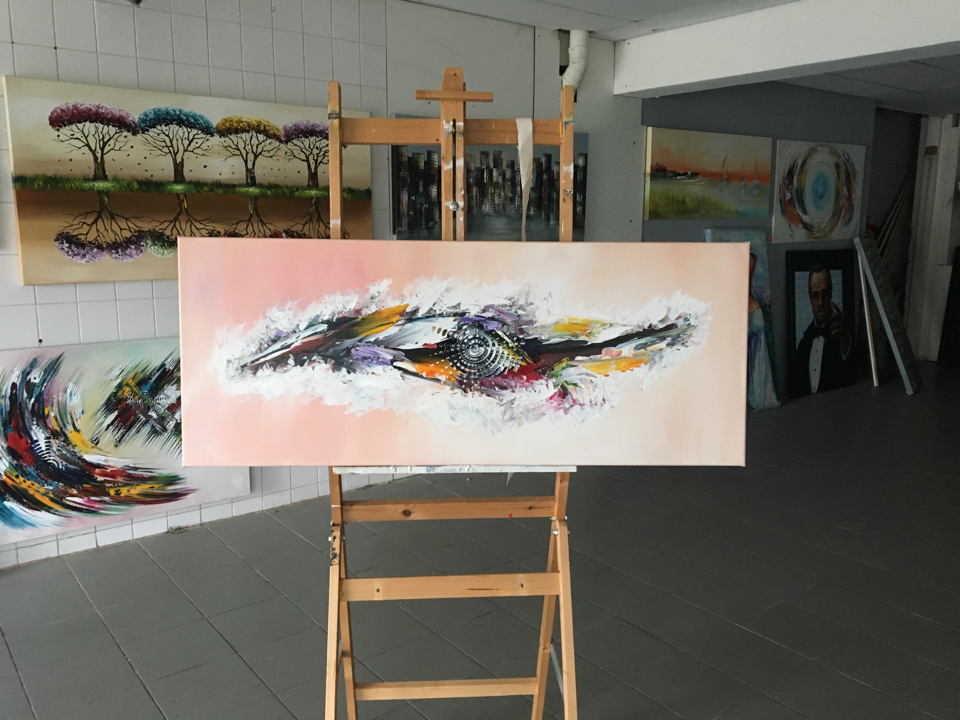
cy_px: 360
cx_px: 480
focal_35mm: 29
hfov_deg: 61.7
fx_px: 804
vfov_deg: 48.2
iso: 200
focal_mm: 4.15
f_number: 2.2
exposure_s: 1/33
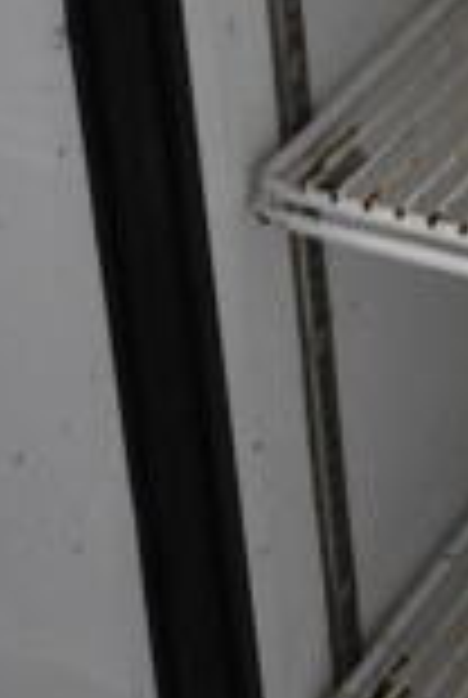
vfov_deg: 12.3
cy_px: -308
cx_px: 958
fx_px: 3087
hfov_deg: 8.2
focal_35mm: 159
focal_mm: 18
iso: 2500
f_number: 3.5
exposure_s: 1/30
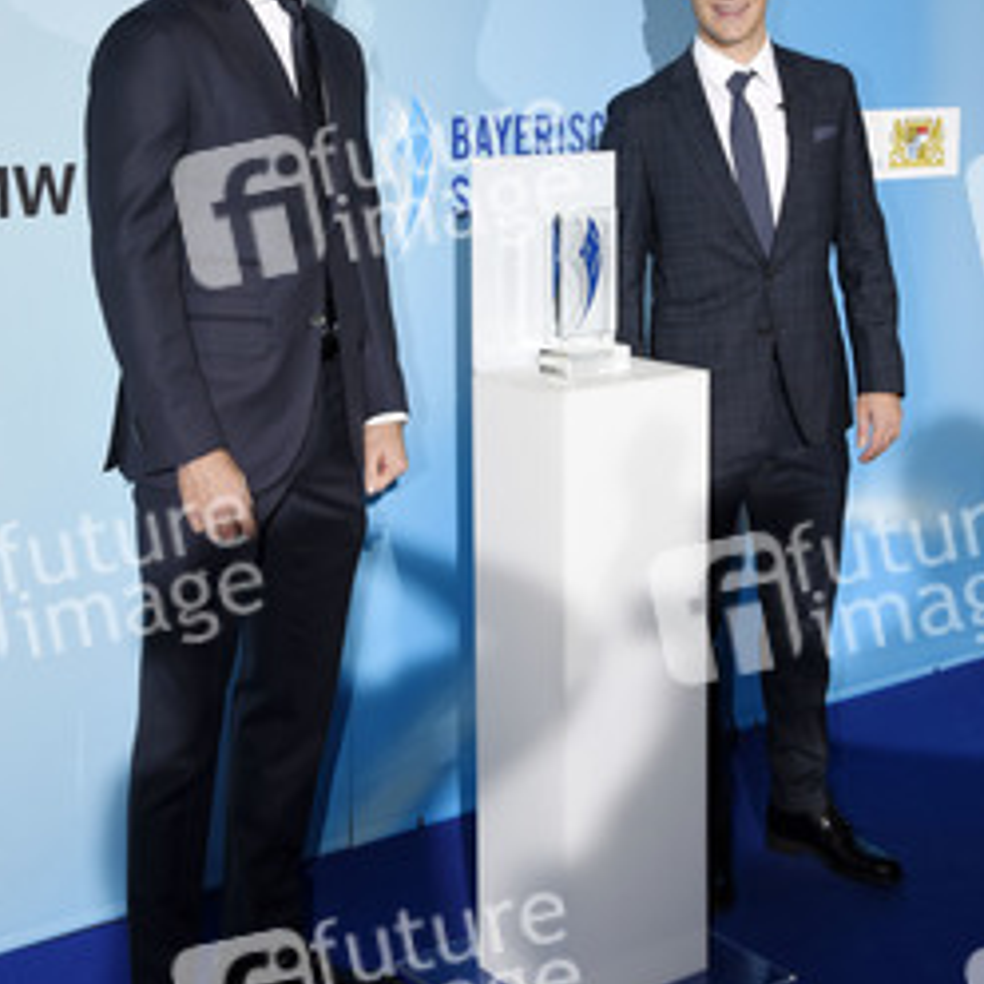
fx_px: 1672
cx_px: 492
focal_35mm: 52
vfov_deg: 32.7
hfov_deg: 32.8
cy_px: 393
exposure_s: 1/125
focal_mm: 38
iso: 800
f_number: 6.3
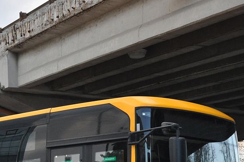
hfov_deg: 21.3
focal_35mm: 92
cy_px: 182
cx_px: -2
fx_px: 624
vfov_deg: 14.4
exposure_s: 1/500
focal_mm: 25
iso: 800
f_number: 4
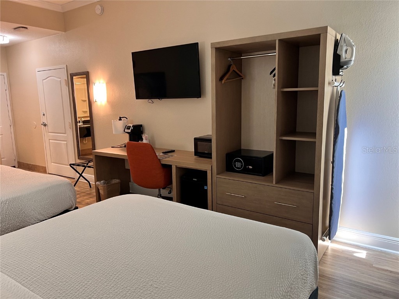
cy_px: 150
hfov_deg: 67.3
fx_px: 300
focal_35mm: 26
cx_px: 200
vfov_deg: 53.1
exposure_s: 1/60
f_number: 1.5
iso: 125
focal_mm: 5.7
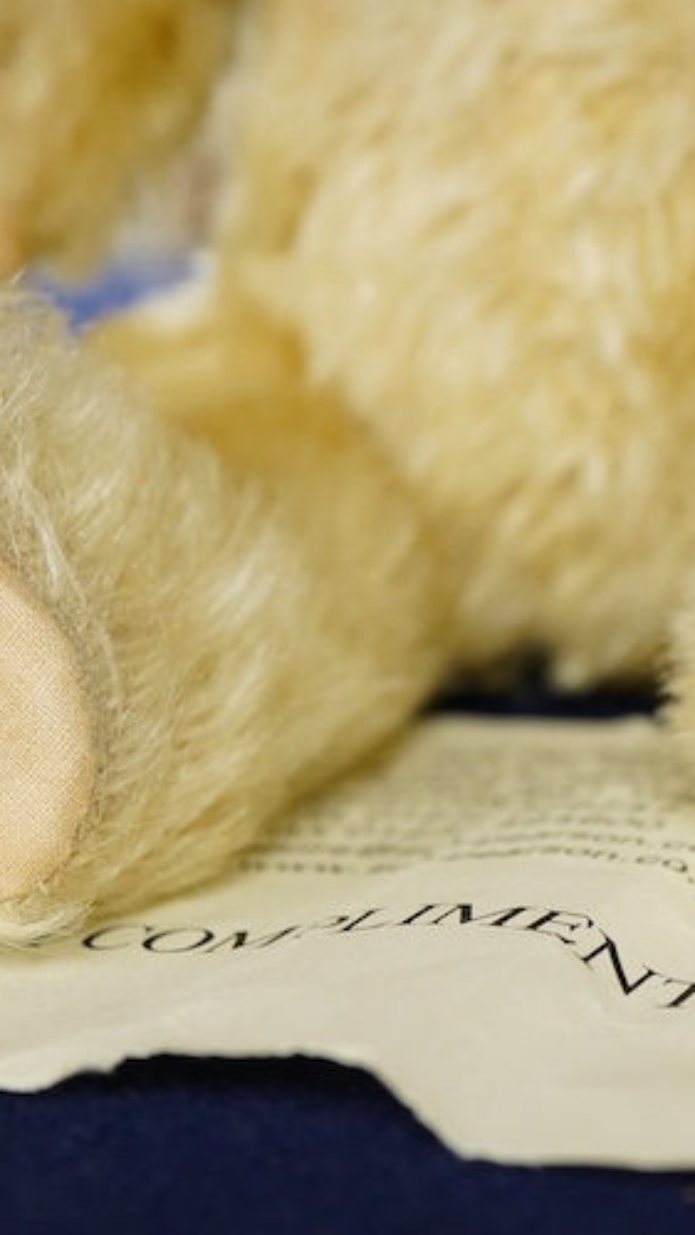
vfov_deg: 25.0
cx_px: 547
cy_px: 495
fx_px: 2782
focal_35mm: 85
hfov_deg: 14.2
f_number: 6.3
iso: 1250
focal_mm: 30
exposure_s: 1/125
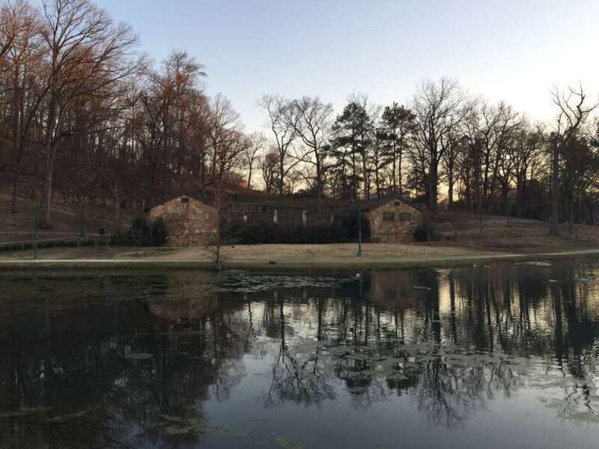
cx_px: 300
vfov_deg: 48.2
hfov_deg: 61.7
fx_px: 502
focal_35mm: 29
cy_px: 224
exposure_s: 1/165
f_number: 2.2
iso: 32
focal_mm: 4.15
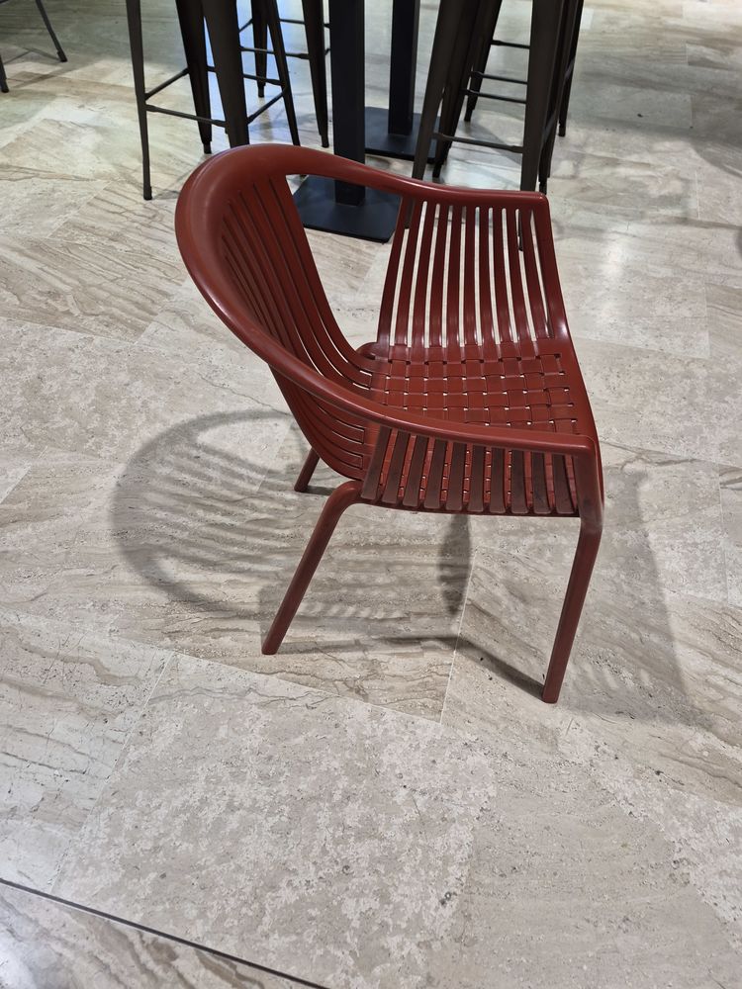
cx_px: 371
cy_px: 494
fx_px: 657
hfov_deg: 58.9
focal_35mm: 23
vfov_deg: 73.9
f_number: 1.8
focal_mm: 5.4
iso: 200
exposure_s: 1/100
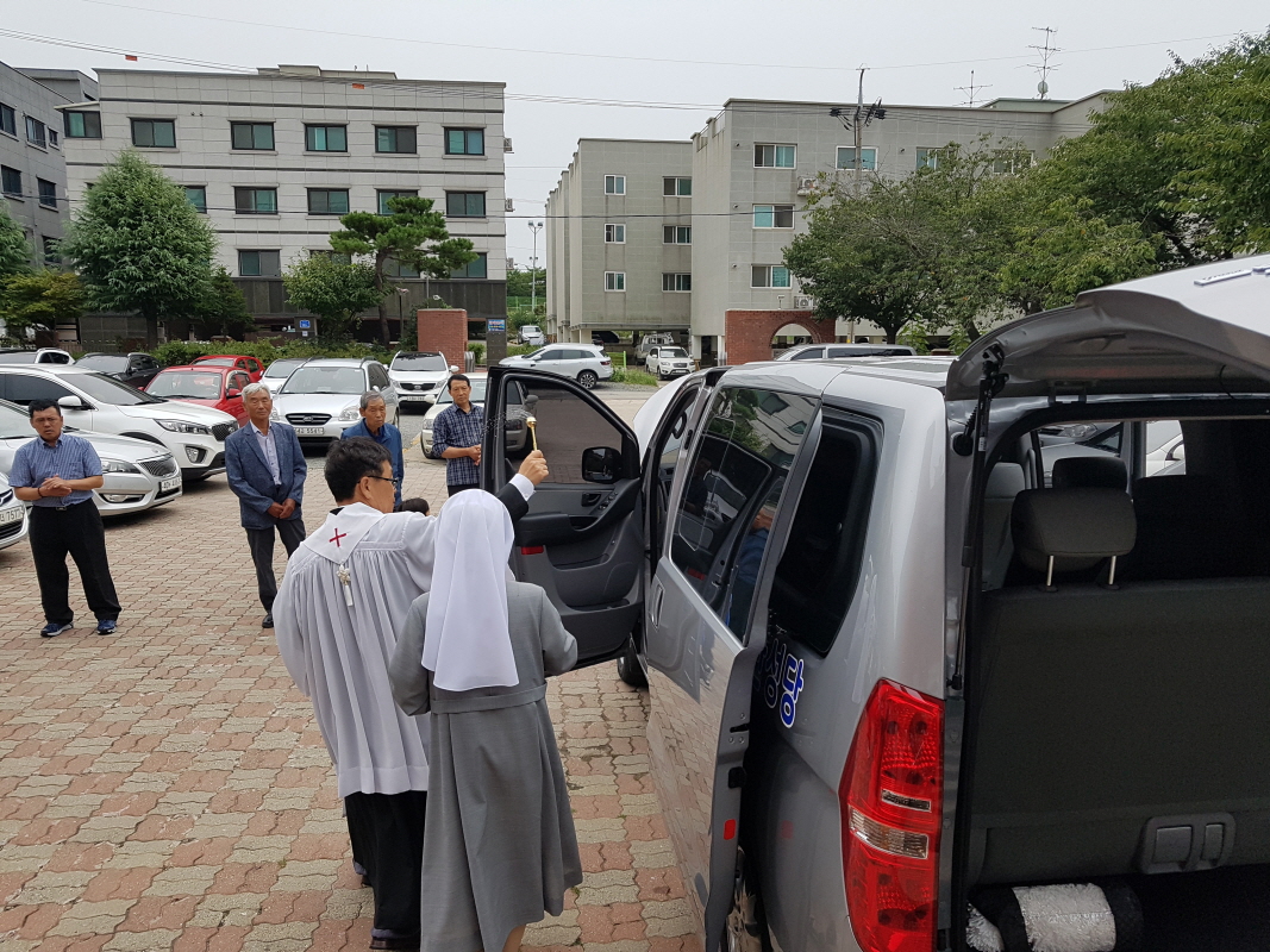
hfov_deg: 67.3
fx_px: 954
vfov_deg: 53.1
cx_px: 635
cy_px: 476
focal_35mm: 26
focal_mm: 4.2
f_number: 1.7
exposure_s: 1/1448
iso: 50
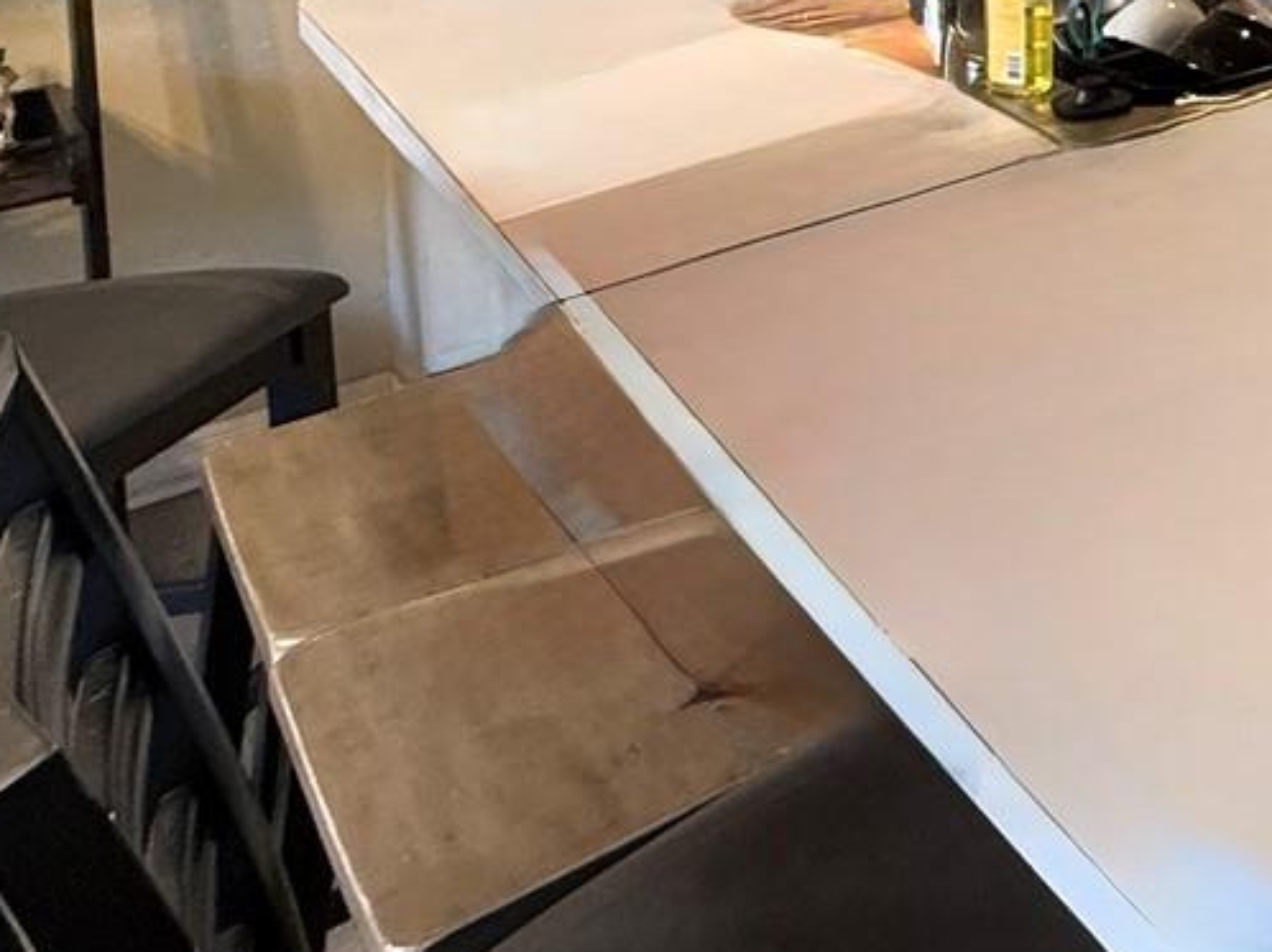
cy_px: -380
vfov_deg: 25.9
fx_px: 1653
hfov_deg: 32.1
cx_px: 1645
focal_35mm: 45
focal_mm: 2.22
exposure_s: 1/60
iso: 320
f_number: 2.2
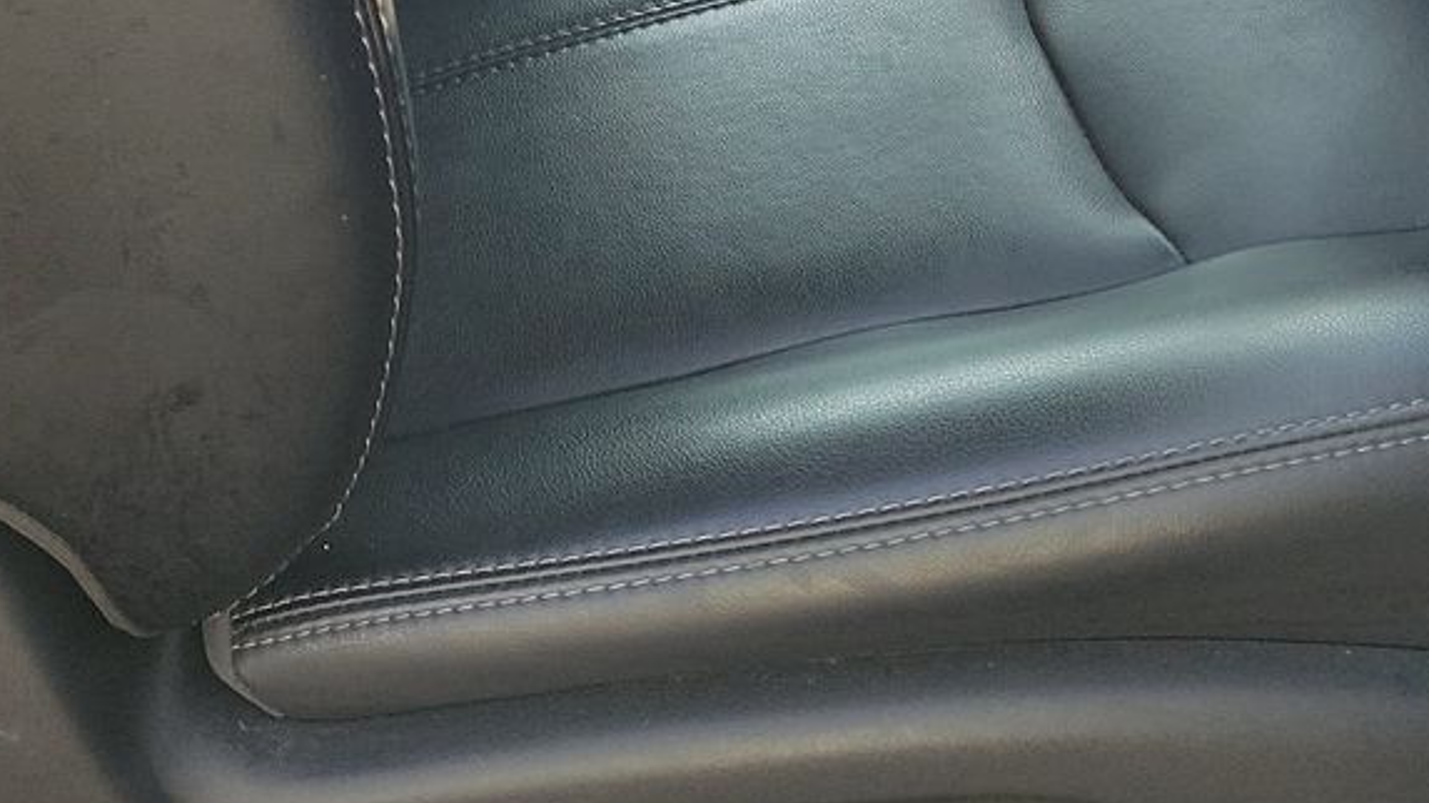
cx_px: 728
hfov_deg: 29.0
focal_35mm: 73
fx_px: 2765
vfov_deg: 14.7
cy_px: -584
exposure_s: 1/59
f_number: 1.8
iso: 52
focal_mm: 6.7
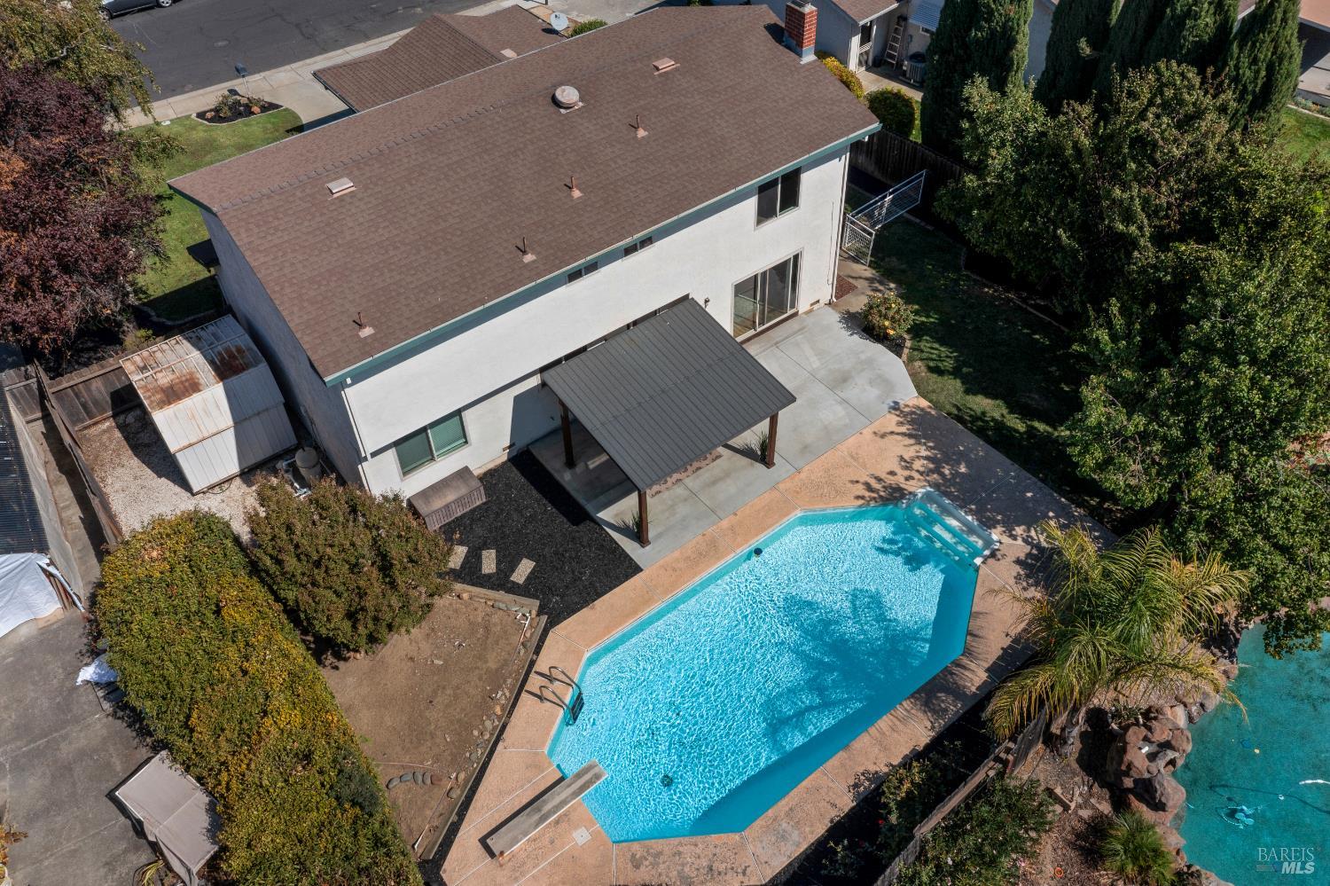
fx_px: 1034
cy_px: 443
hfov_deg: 65.5
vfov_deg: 46.4
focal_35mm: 28
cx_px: 665
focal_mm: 10.26
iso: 100
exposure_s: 1/640
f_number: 6.3
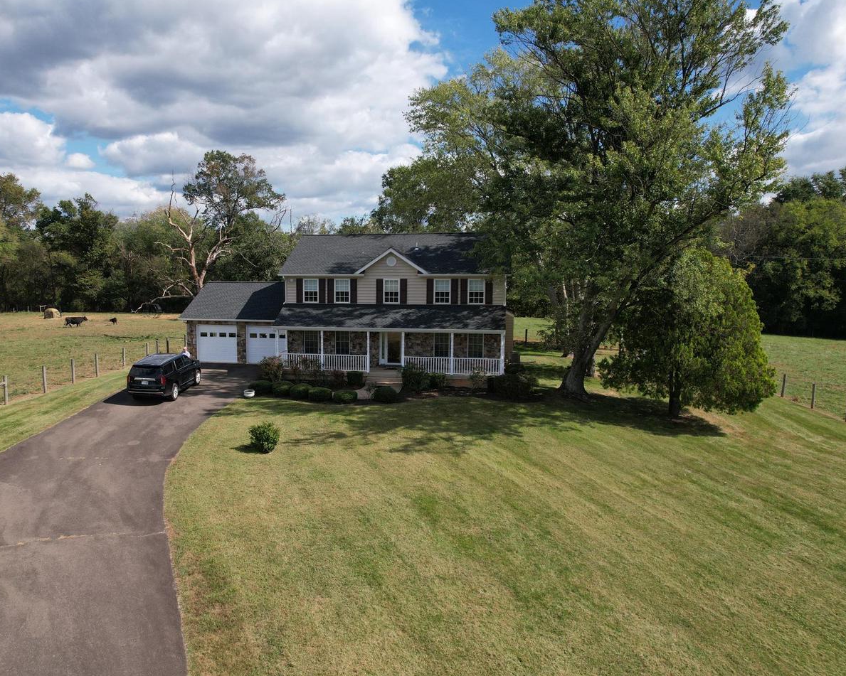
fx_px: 626
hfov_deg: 67.7
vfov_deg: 56.8
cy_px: 336
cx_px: 359
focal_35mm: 25
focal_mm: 8.38
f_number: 2.8
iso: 120
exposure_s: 1/320
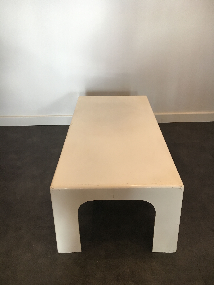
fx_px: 239
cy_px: 142
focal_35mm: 29
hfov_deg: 48.2
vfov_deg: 61.7
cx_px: 107
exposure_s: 1/33
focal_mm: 4.15
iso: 64
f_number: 2.2
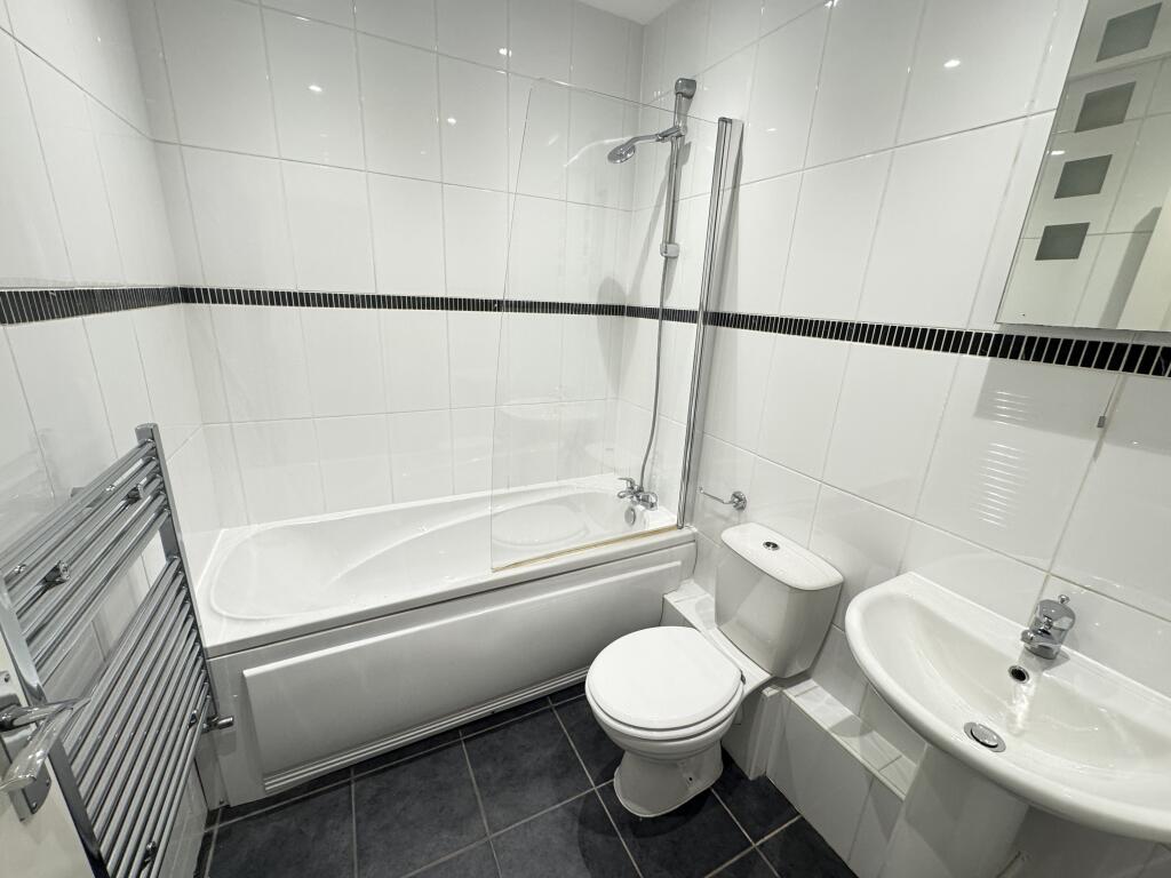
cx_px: 586
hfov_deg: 102.1
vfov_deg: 85.7
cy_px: 439
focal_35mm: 14
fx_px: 474
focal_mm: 2.22
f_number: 2.2
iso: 200
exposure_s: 1/100
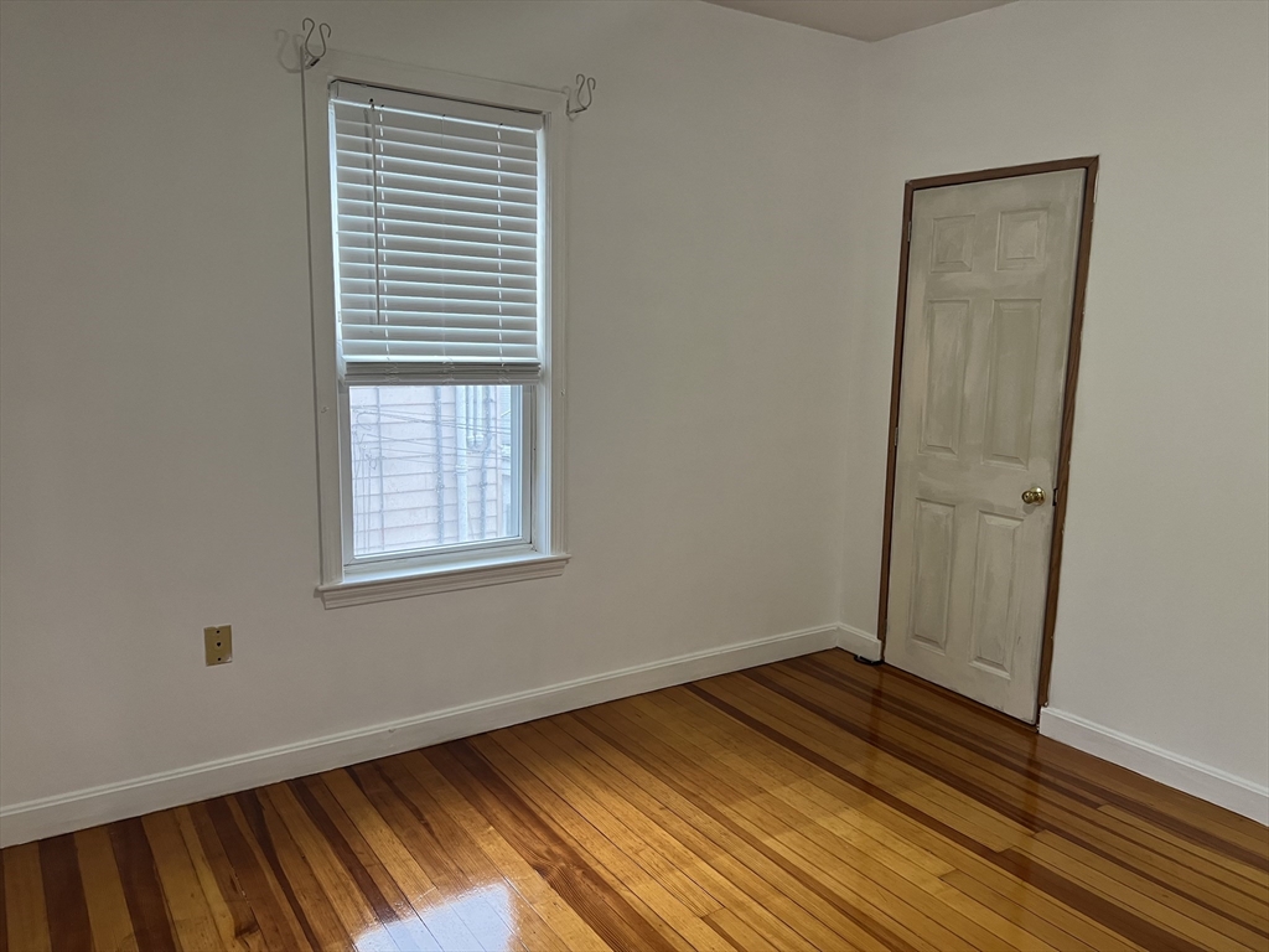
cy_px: 476
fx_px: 953
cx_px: 634
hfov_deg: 67.3
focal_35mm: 26
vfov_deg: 53.1
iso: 160
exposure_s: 1/60
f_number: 1.5
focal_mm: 5.7
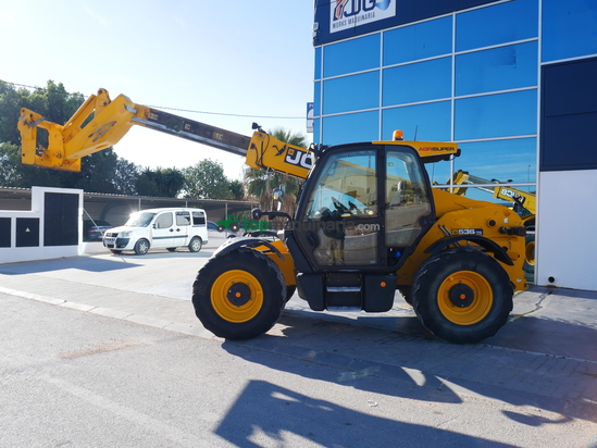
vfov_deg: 49.8
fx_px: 483
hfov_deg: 63.4
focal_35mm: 28
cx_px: 298
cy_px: 224
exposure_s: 1/200
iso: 200
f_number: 9
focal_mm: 14
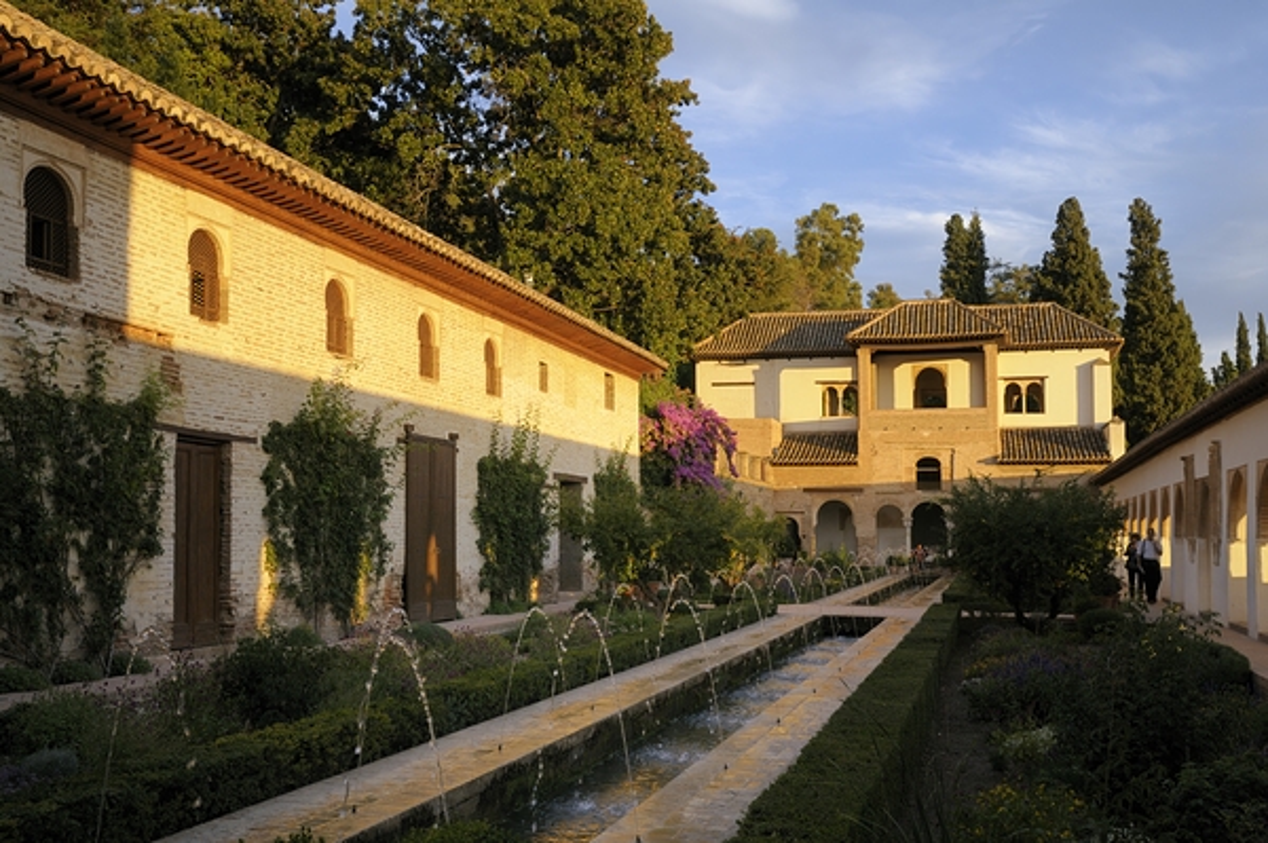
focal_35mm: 33
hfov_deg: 57.3
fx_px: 1161
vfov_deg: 39.9
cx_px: 634
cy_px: 422
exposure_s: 1/160
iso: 200
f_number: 6.3
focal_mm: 22
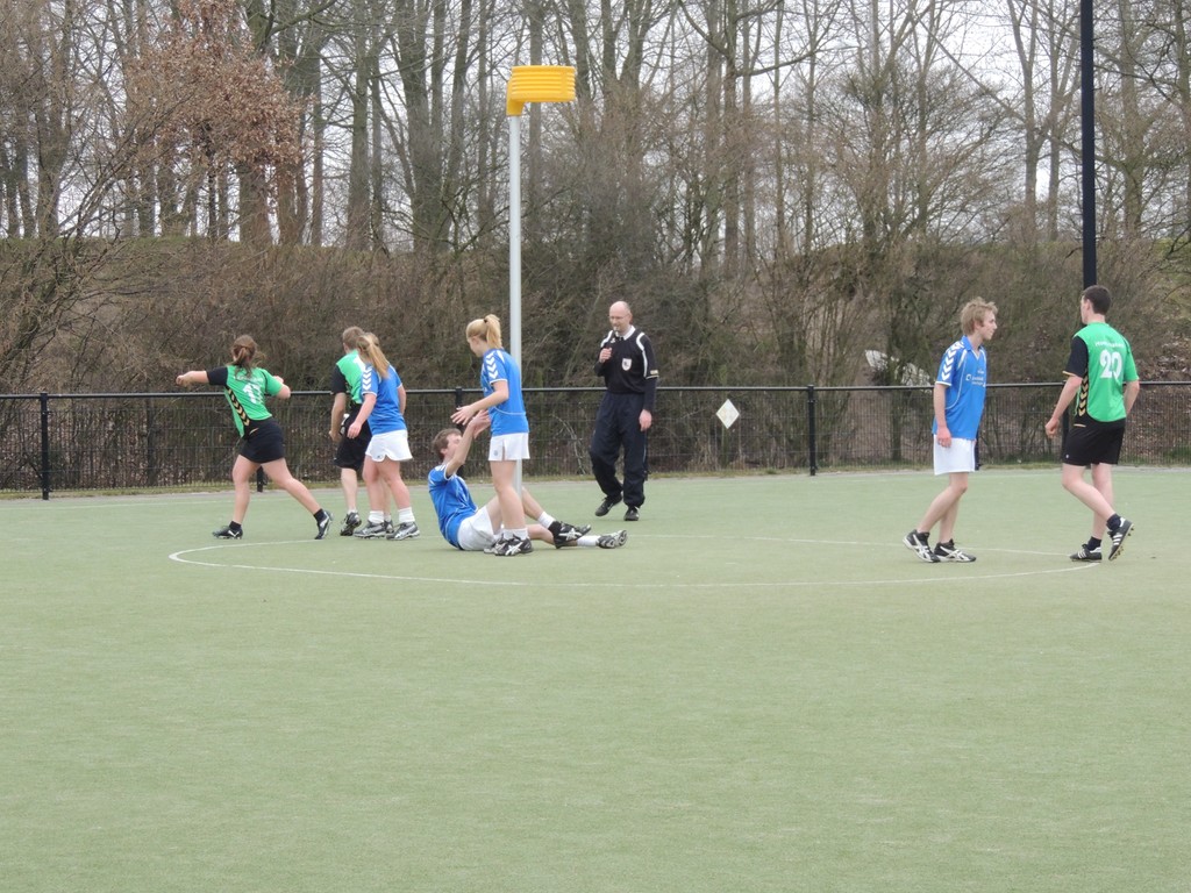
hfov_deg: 16.4
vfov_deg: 12.3
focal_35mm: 120
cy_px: 446
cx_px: 596
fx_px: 4129
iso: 400
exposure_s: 1/200
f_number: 4.2
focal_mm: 21.4
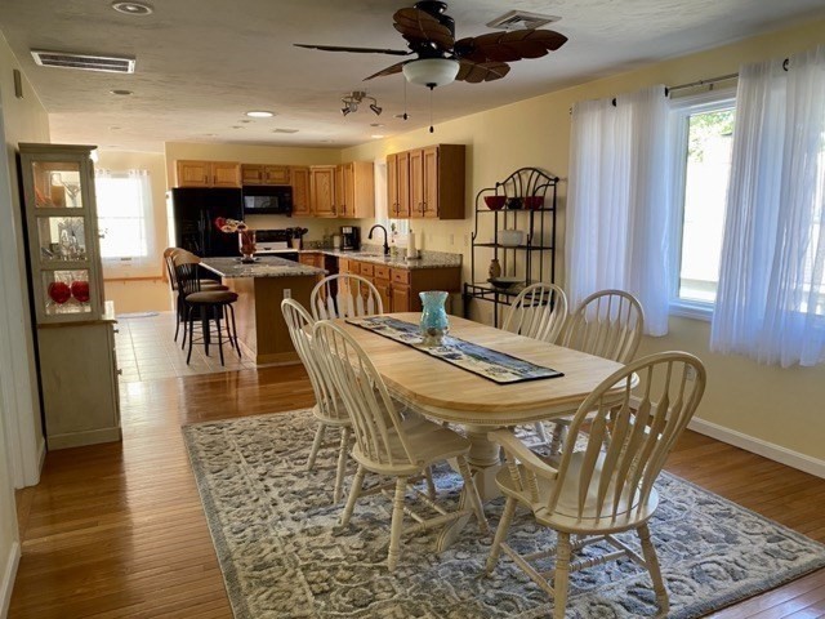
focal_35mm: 26
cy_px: 310
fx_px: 620
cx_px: 412
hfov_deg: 67.3
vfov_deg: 53.1
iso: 125
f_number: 1.8
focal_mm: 4.25
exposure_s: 1/60
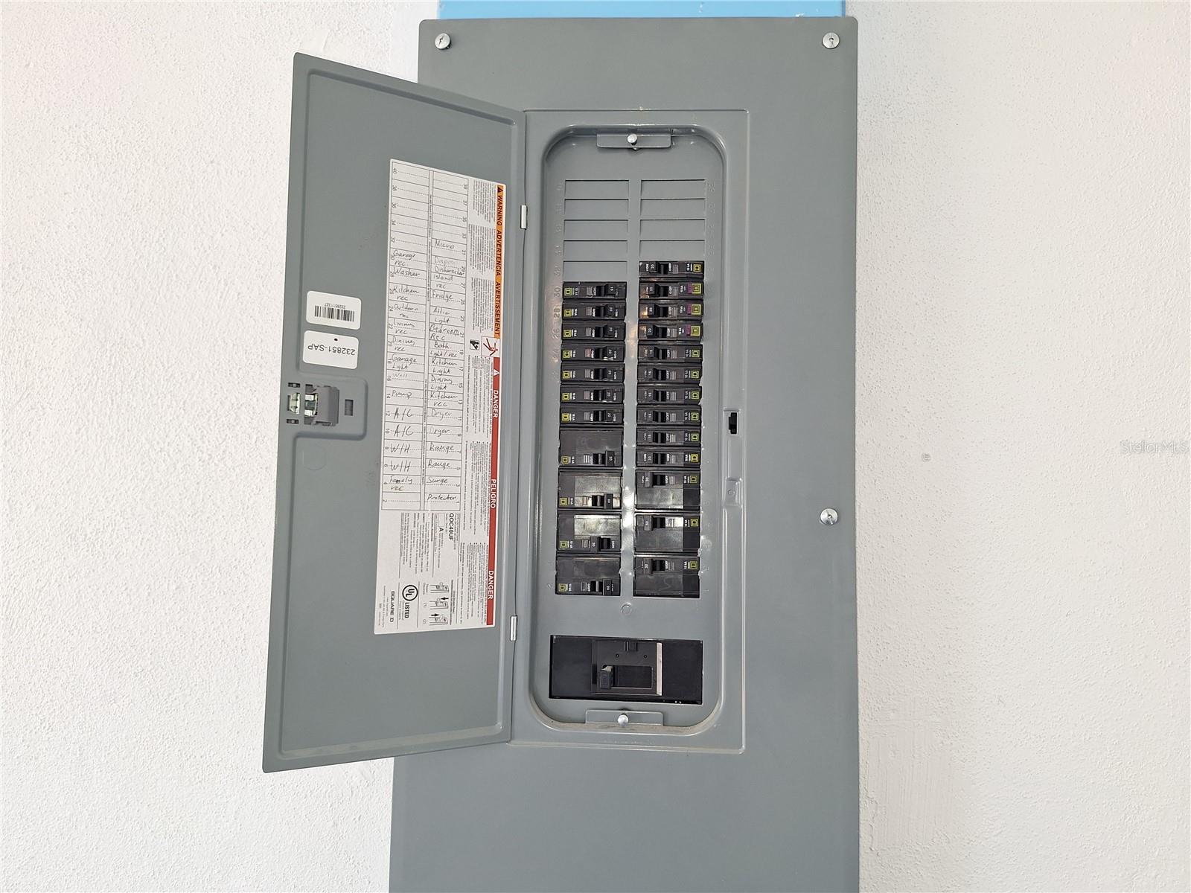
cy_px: 446
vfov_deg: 58.9
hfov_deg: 73.9
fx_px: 791
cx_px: 596
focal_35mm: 23
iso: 50
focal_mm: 5.54
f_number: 1.8
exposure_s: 1/60
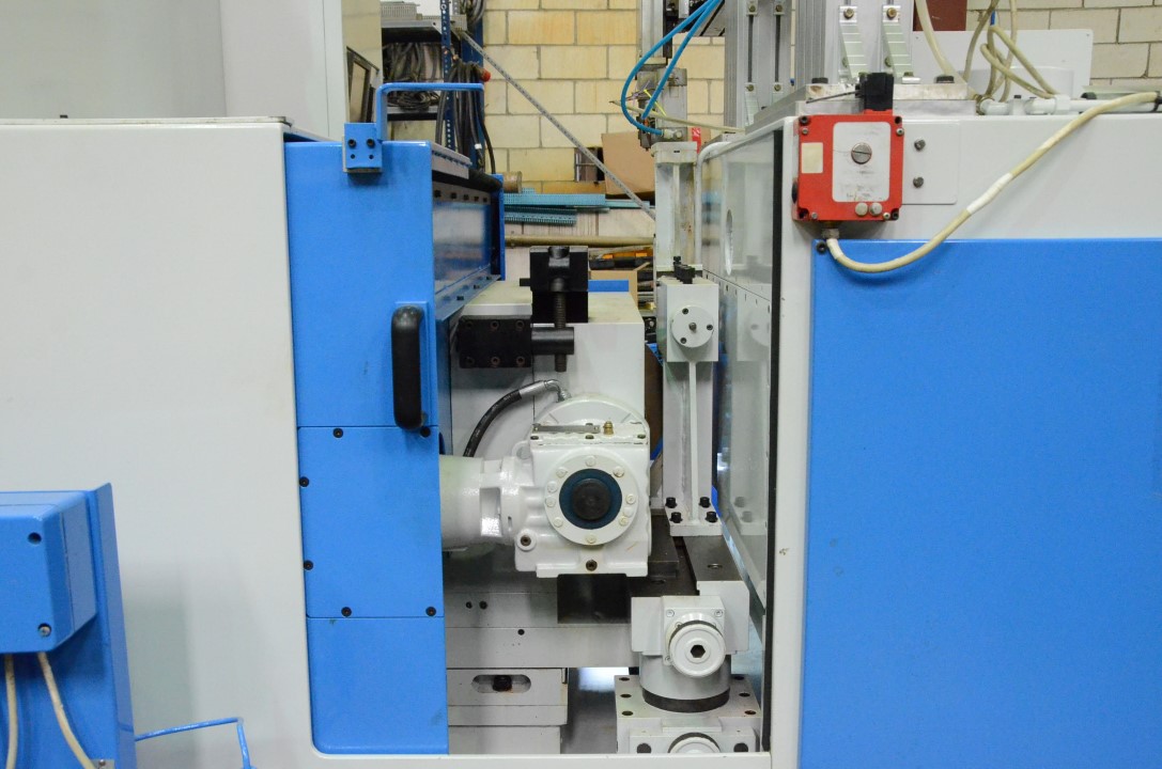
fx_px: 1160
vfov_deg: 36.7
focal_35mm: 36
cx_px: 581
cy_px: 384
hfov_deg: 53.2
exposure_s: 1/250
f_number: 8
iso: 6400
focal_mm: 24
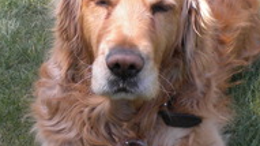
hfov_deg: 21.4
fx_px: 689
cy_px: 89
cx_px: 109
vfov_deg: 12.1
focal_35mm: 100
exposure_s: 1/137
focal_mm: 6.3
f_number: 4.6
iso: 80
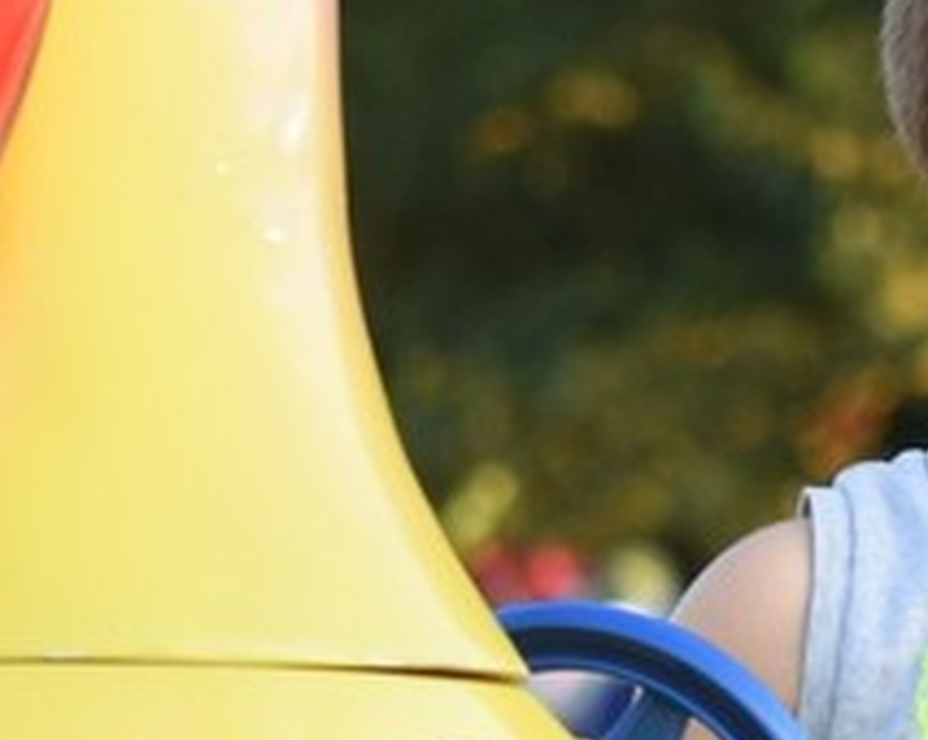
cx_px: 1220
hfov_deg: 2.8
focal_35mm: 695
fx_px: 19071
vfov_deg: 2.2
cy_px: 400
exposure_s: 1/400
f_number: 5
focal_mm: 70
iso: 500
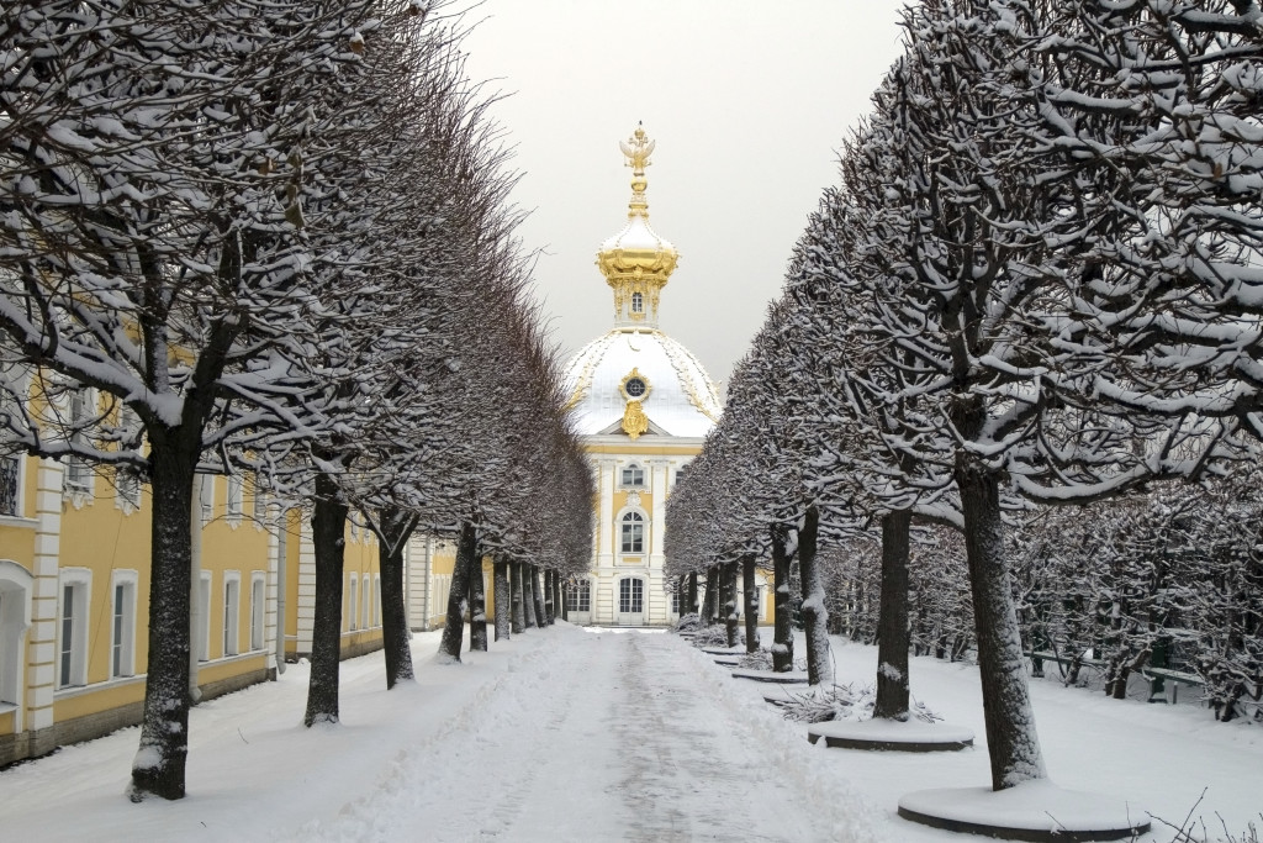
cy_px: 422
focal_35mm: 42
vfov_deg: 31.9
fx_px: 1474
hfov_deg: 46.4
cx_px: 632
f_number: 6.7
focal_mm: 28
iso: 400
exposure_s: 1/250
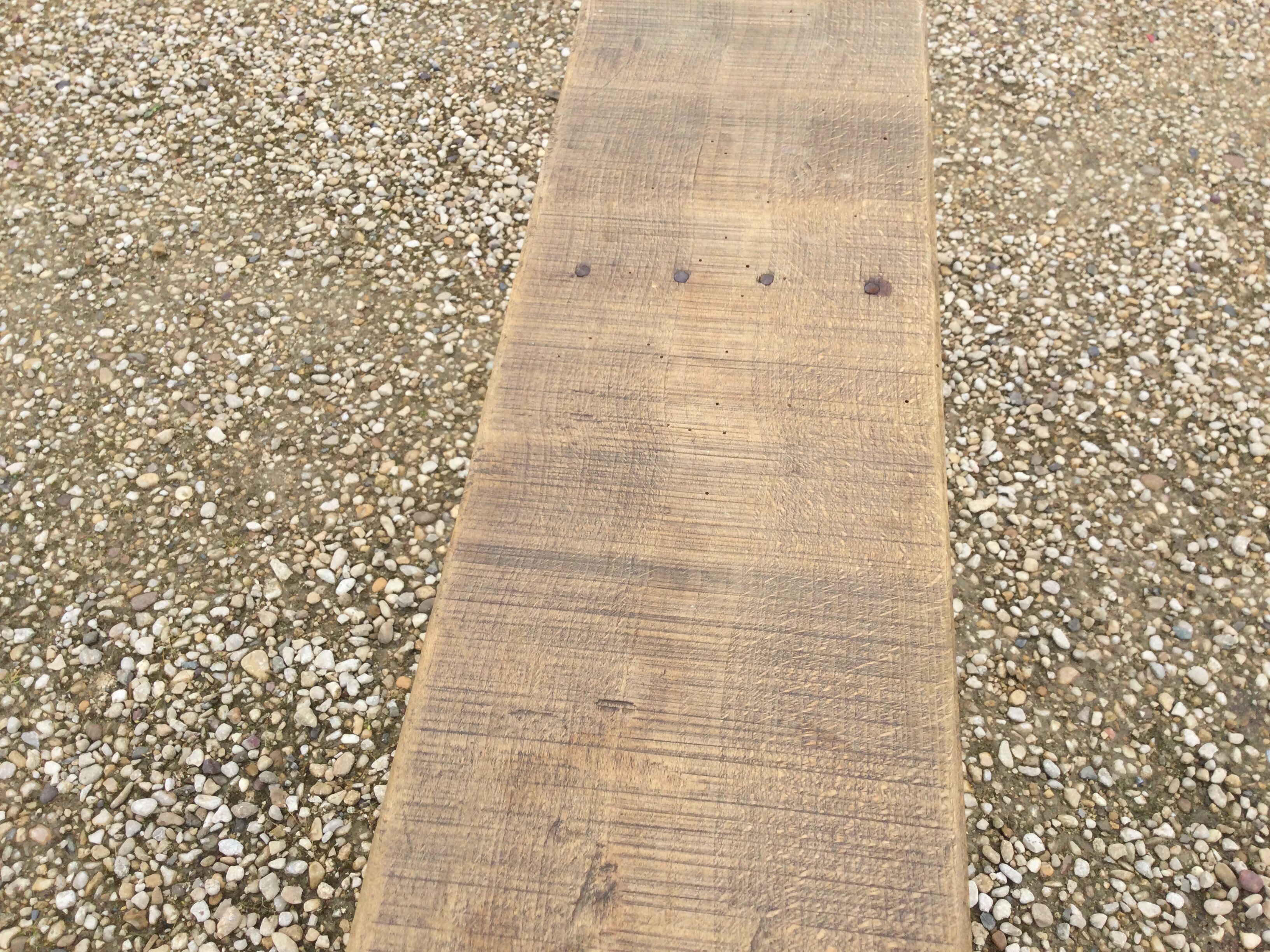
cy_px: 476
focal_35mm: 31
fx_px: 1137
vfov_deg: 45.4
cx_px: 635
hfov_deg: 58.4
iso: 25
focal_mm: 3.3
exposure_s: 1/433
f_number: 2.4
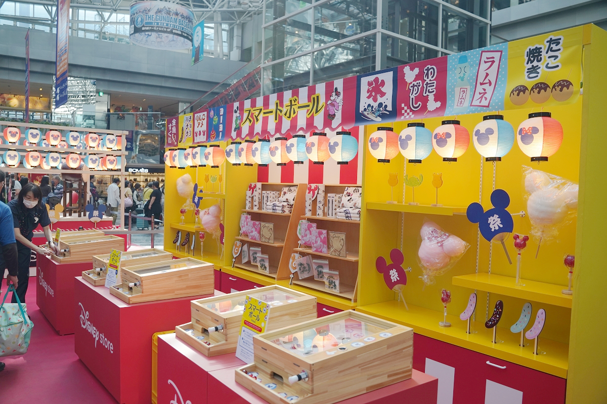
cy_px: 202
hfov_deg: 63.7
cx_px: 304
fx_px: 489
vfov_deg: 45.0
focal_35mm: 29
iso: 500
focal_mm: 29
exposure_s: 1/160
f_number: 4
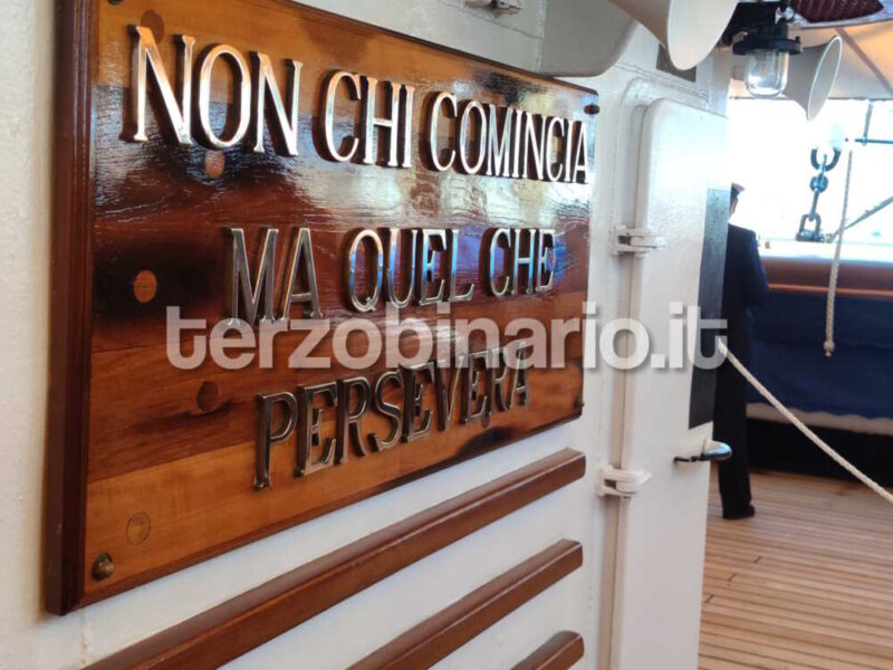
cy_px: 335
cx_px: 446
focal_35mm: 24
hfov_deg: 71.6
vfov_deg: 56.8
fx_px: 619
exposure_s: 1/1878
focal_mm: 6.72
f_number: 1.69
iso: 800
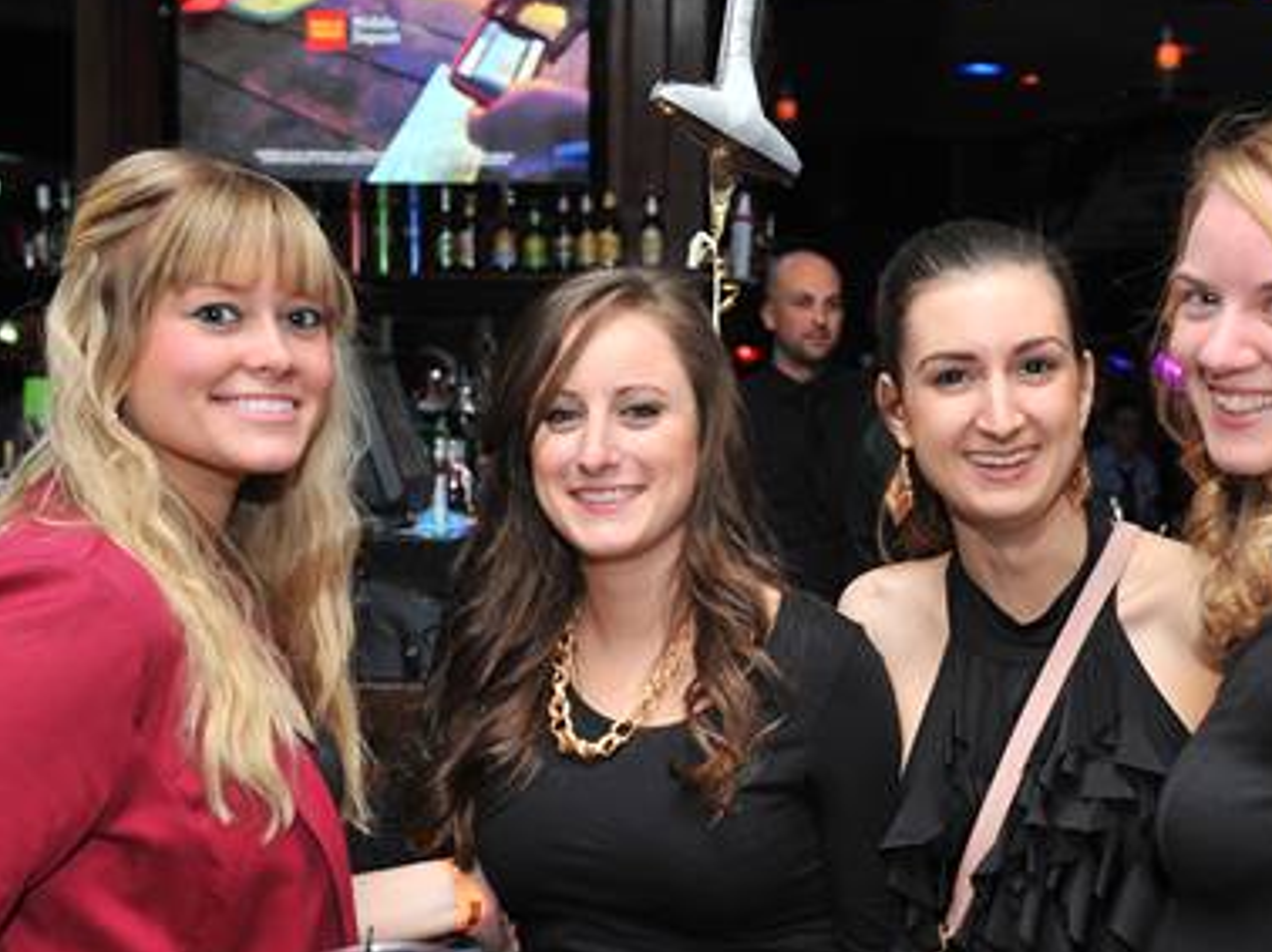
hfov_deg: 30.6
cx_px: 787
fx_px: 2314
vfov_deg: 23.3
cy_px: 518
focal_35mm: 63
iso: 1000
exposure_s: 1/100
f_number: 5
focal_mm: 45
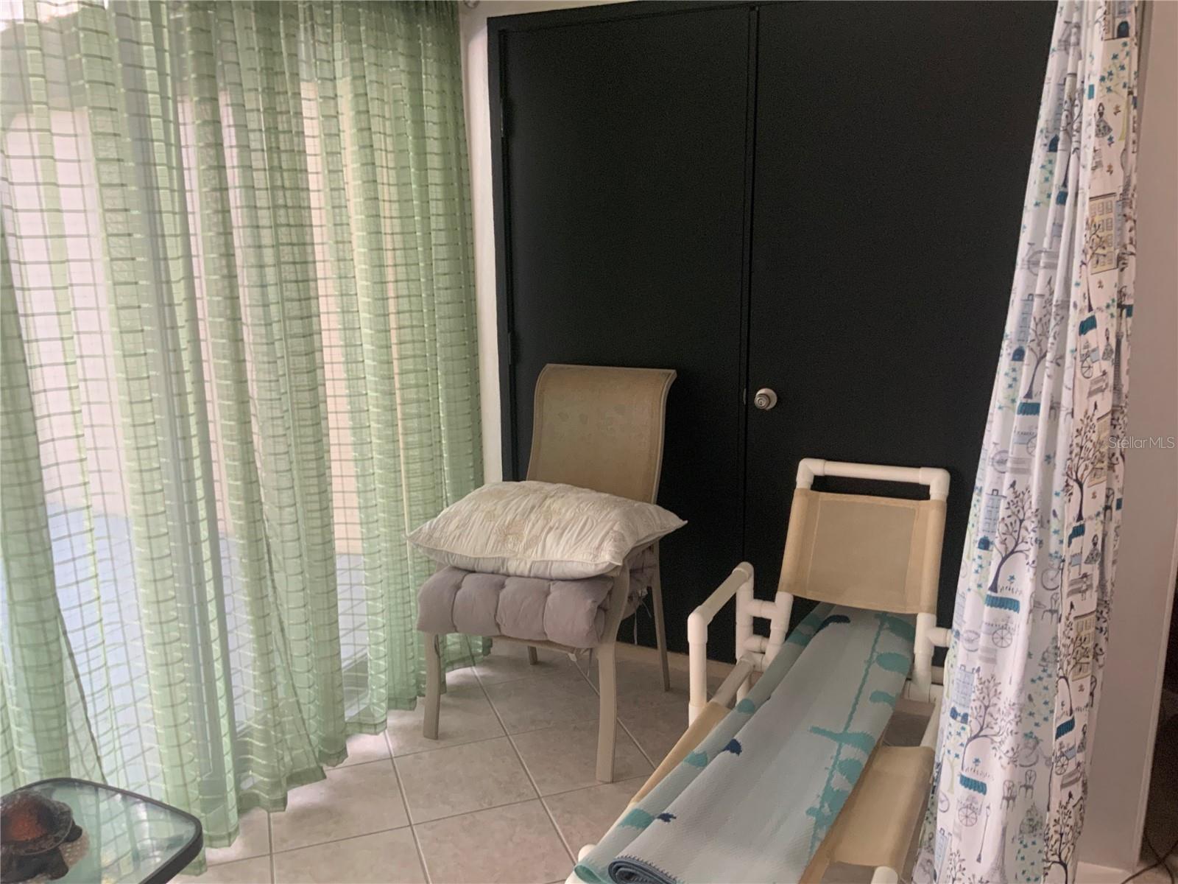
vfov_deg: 48.2
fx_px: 987
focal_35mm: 29
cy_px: 442
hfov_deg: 61.7
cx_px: 589
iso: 125
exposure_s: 1/60
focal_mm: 3
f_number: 1.8
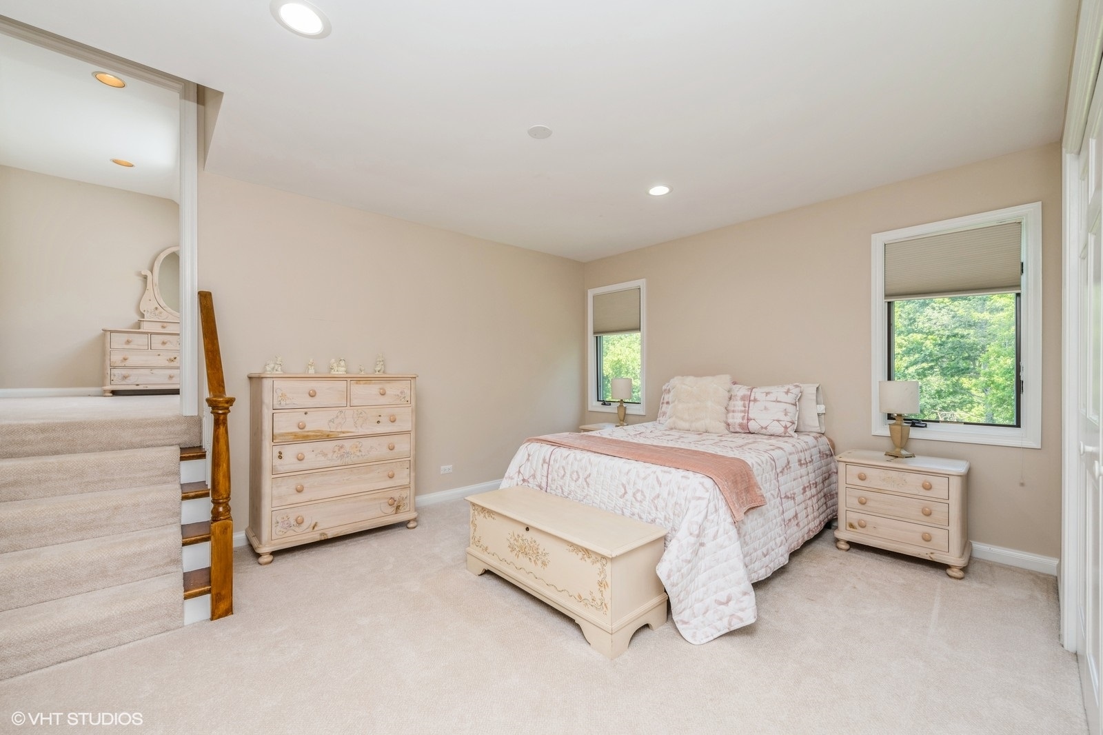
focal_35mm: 14
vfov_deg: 81.2
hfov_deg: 104.3
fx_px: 429
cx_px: 552
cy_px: 368
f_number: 8
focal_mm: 14
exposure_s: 1/25
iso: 200
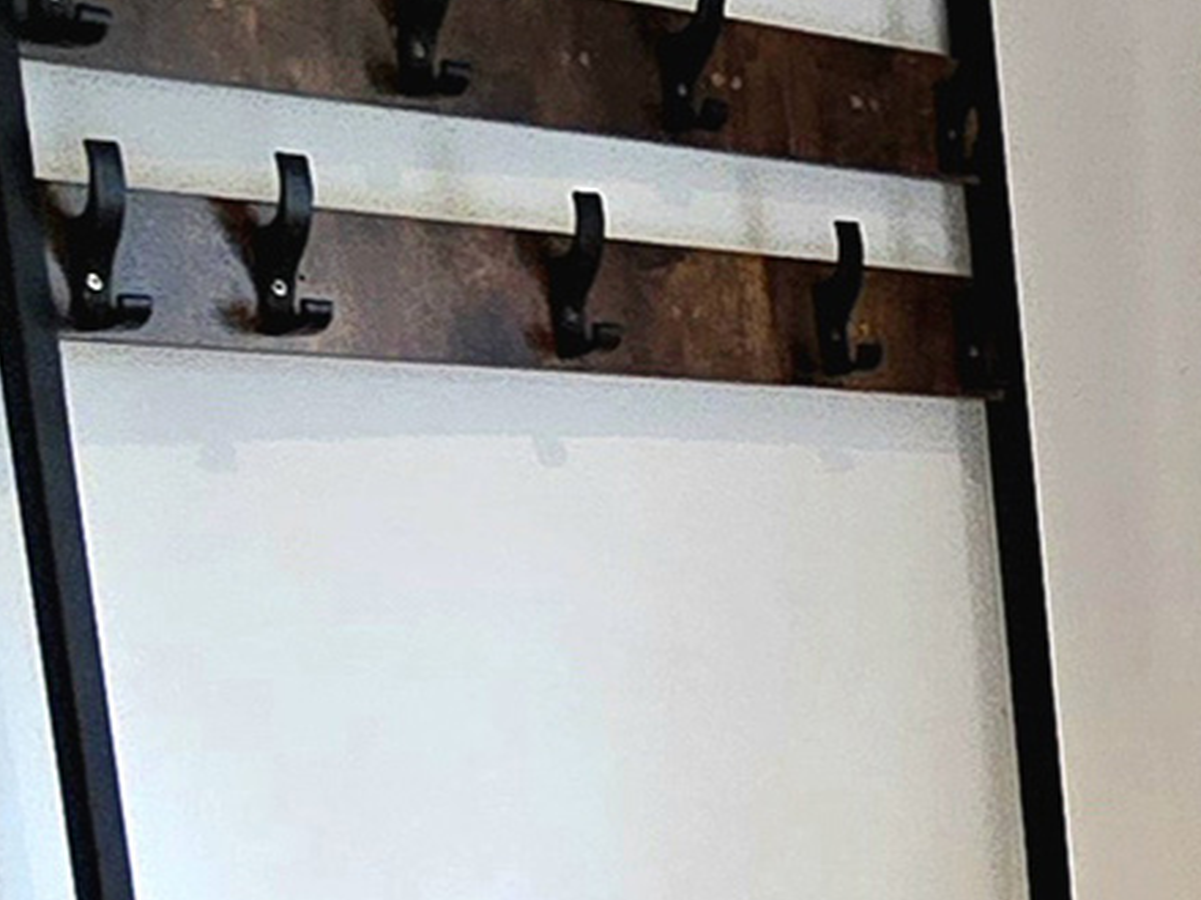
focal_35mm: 74
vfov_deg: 17.6
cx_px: 2446
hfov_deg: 17.7
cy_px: 1386
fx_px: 2567
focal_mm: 2.2
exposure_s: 1/101
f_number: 2.2
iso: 64
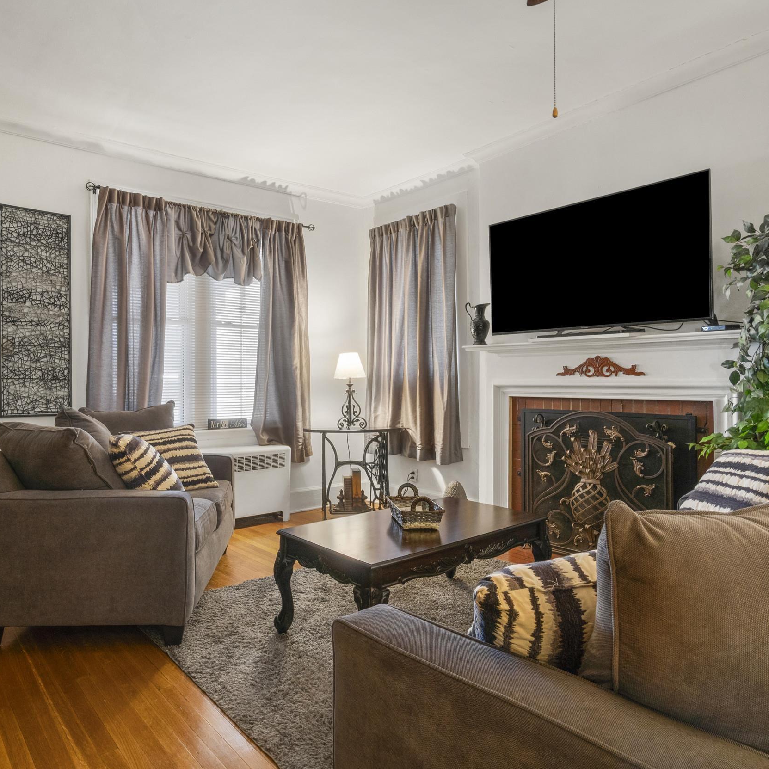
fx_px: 578
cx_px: 307
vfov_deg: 67.3
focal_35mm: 23
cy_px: 384
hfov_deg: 66.6
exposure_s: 2
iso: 400
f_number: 8
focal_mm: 12
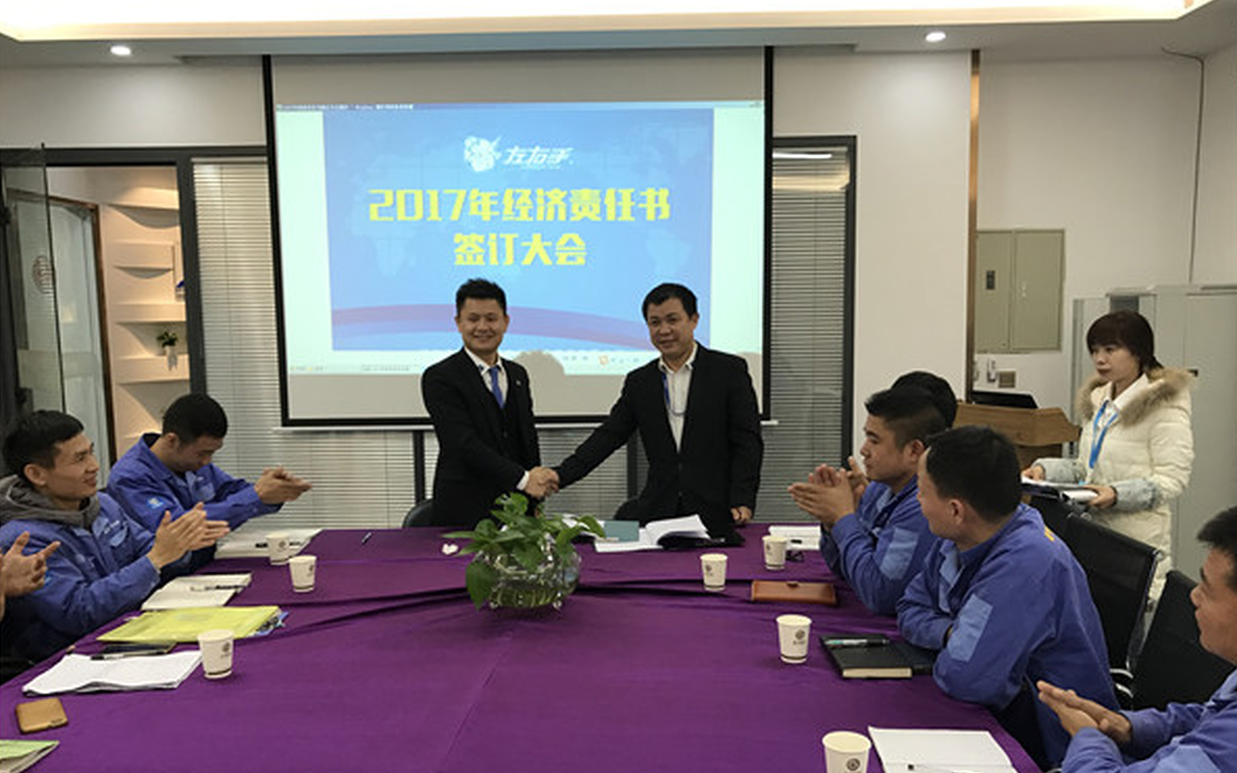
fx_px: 1011
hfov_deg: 62.9
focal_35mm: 30
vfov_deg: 41.7
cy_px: 440
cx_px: 621
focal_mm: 3.99
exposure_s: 1/33
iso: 25
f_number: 1.8
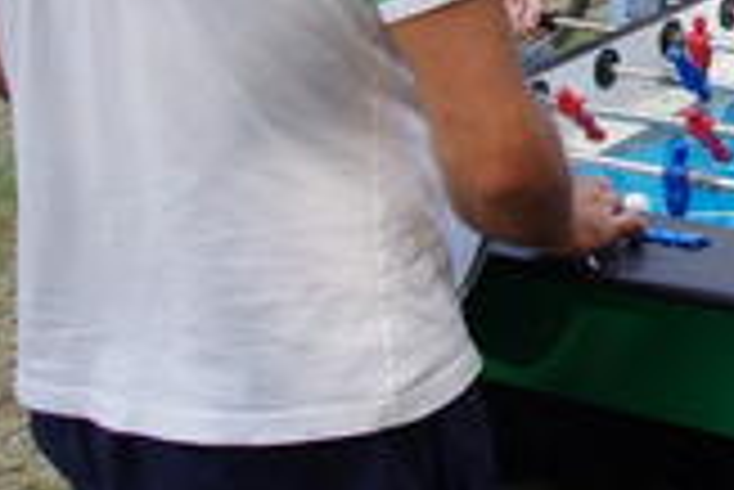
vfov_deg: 13.2
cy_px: -119
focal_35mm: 101
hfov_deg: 18.5
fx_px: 2061
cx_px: 1000
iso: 200
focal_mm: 22
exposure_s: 1/125
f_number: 7.1
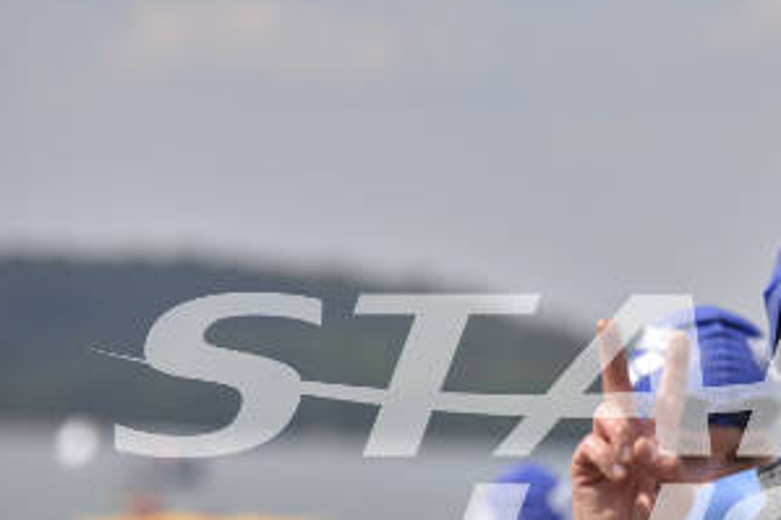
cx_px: 802
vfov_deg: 4.7
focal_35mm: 289
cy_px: 438
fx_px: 6266
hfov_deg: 7.1
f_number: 4
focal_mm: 135
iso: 200
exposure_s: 1/4000
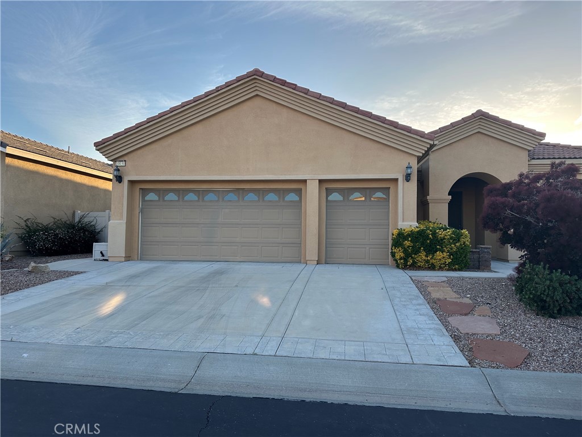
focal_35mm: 24
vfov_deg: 56.8
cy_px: 218
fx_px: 404
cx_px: 291
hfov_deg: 71.6
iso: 80
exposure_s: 1/1050
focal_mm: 6.86
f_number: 1.78
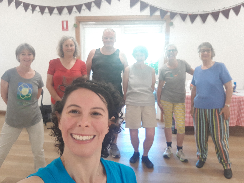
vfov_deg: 46.8
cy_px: 95
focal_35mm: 30
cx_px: 116
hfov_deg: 59.9
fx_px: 211
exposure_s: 1/33
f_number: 1.9
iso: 200
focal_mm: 3.34
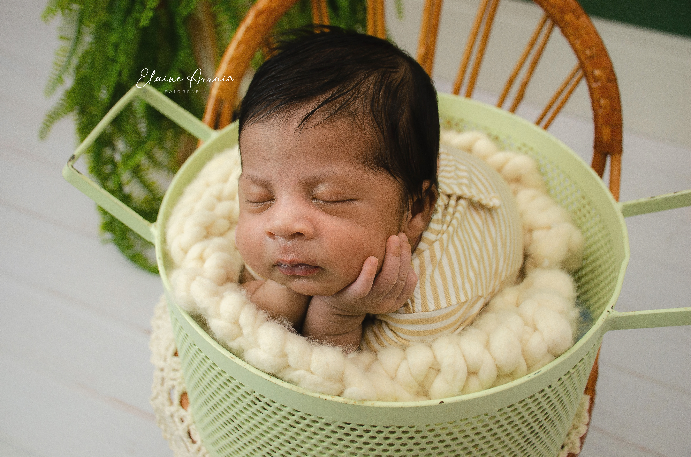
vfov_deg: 32.9
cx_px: 346
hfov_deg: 48.0
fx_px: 776
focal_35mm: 40
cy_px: 228
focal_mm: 27
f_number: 4.5
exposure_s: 1/200
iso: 250
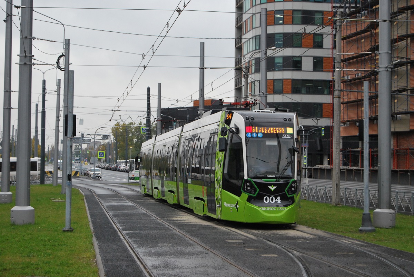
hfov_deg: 28.0
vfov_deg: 19.0
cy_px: 138
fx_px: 829
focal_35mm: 72
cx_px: 207
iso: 640
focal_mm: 48
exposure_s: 1/500
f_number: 5.6
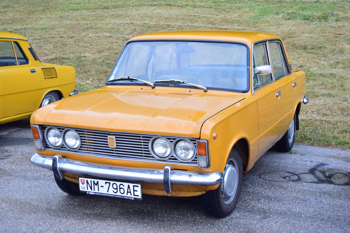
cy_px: 116
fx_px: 554
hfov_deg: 35.1
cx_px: 175
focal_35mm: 57
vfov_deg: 23.8
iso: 200
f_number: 5
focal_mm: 38
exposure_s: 1/40
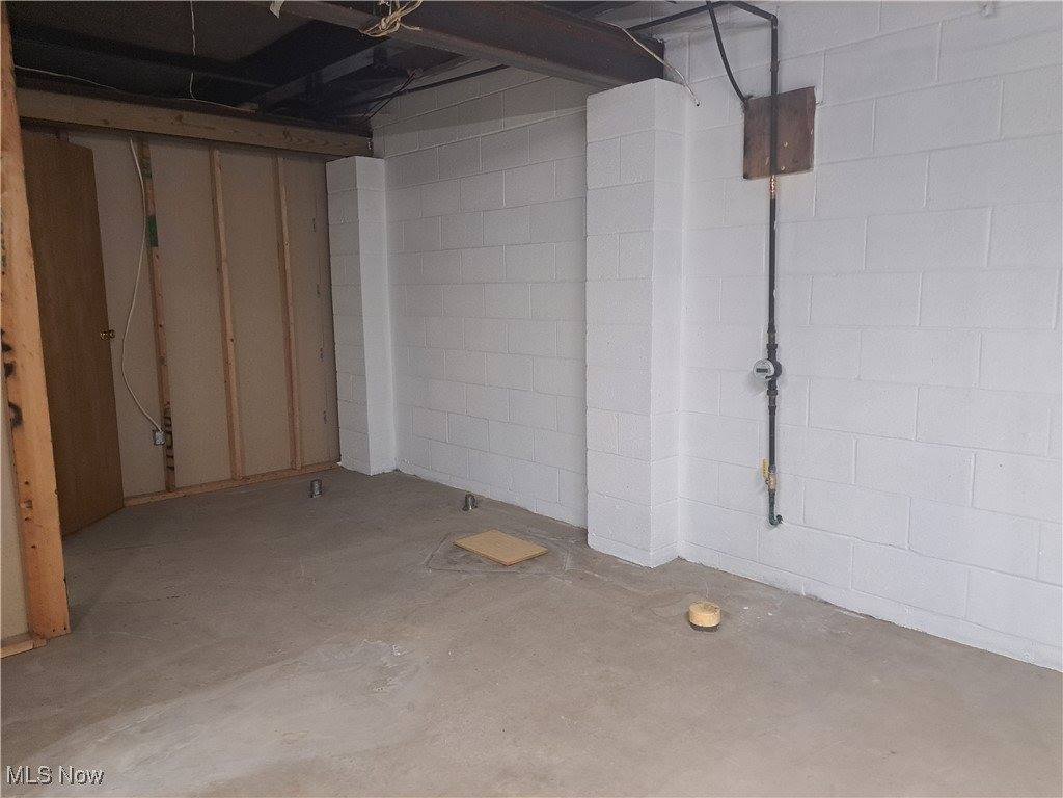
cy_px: 399
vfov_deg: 56.8
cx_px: 532
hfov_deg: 71.6
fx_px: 737
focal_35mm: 24
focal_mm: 5.23
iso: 320
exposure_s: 1/60
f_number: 1.8
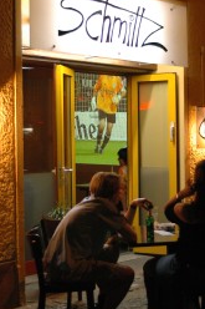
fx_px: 734
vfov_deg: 23.7
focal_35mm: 86
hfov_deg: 15.9
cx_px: 99
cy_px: 134
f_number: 2.8
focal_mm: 35
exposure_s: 1/30
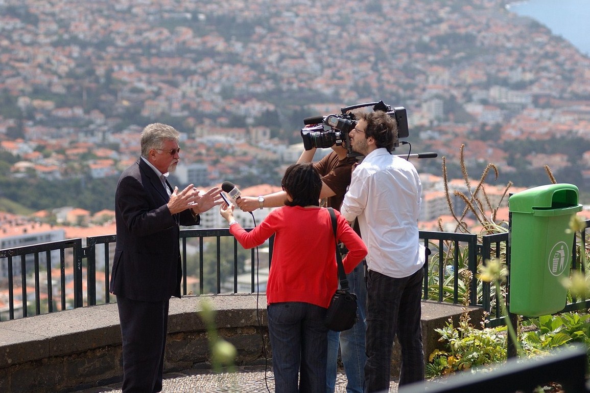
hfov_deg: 13.7
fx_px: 2456
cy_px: 196
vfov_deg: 9.1
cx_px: 295
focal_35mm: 150
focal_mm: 100
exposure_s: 1/1250
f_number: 4
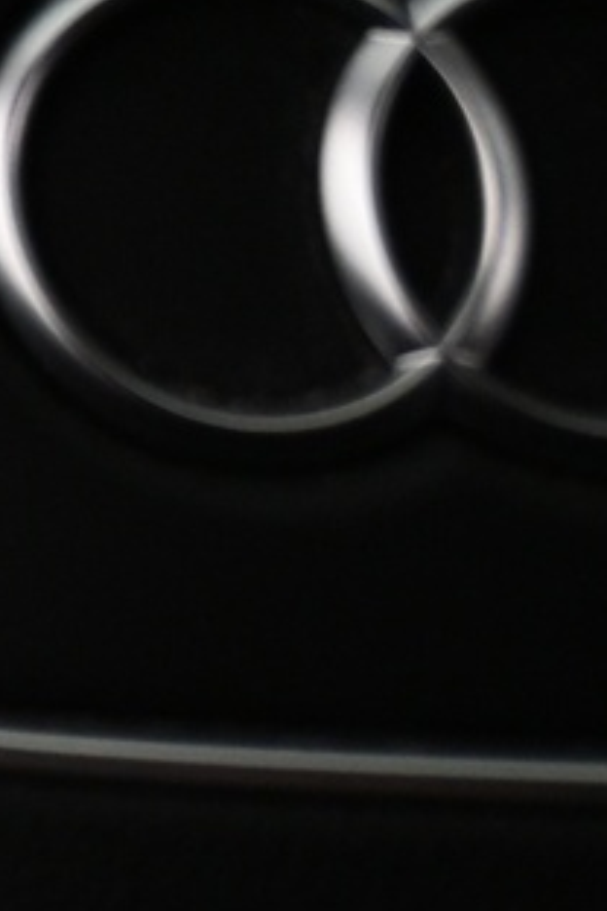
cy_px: -20
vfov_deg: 10.7
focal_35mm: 191
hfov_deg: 6.2
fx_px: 4828
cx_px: -1596
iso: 1400
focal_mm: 24.5
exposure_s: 1/40
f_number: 4.2
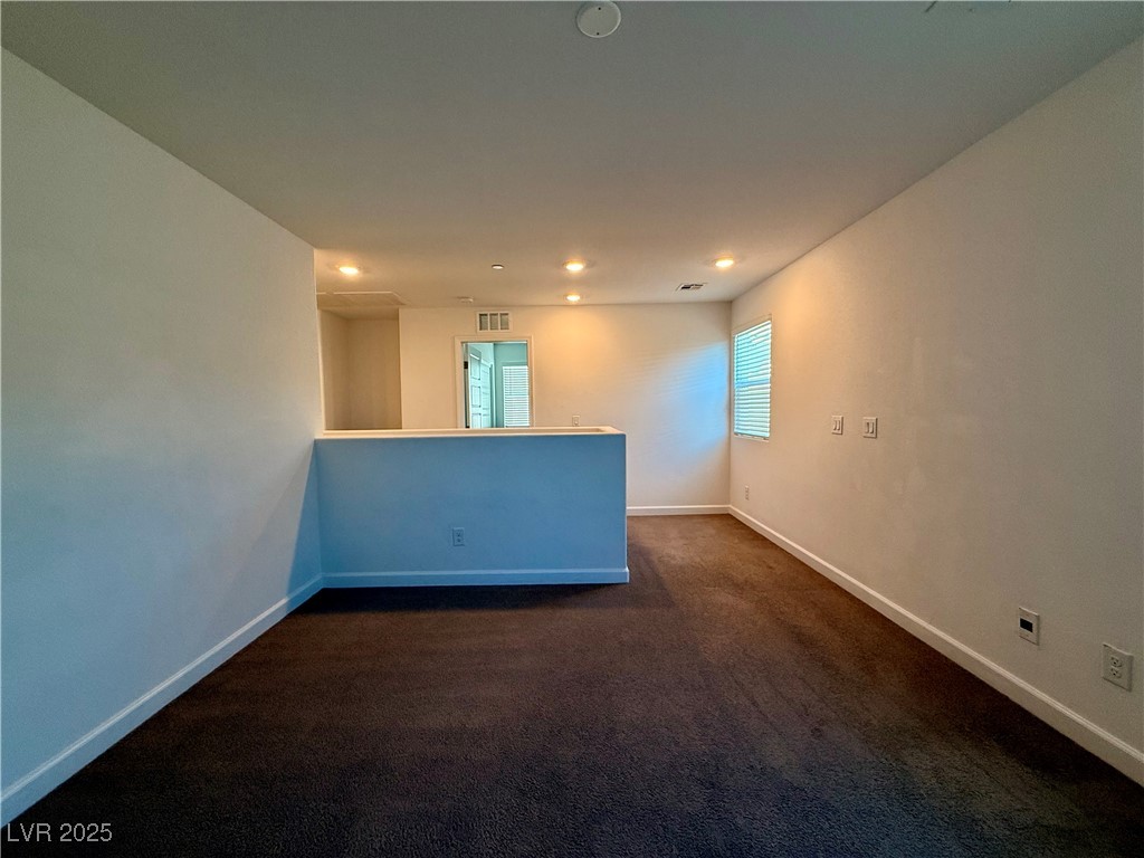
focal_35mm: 14
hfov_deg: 102.1
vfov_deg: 85.7
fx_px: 463
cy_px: 429
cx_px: 572
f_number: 2.2
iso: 160
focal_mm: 2.22
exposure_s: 1/120
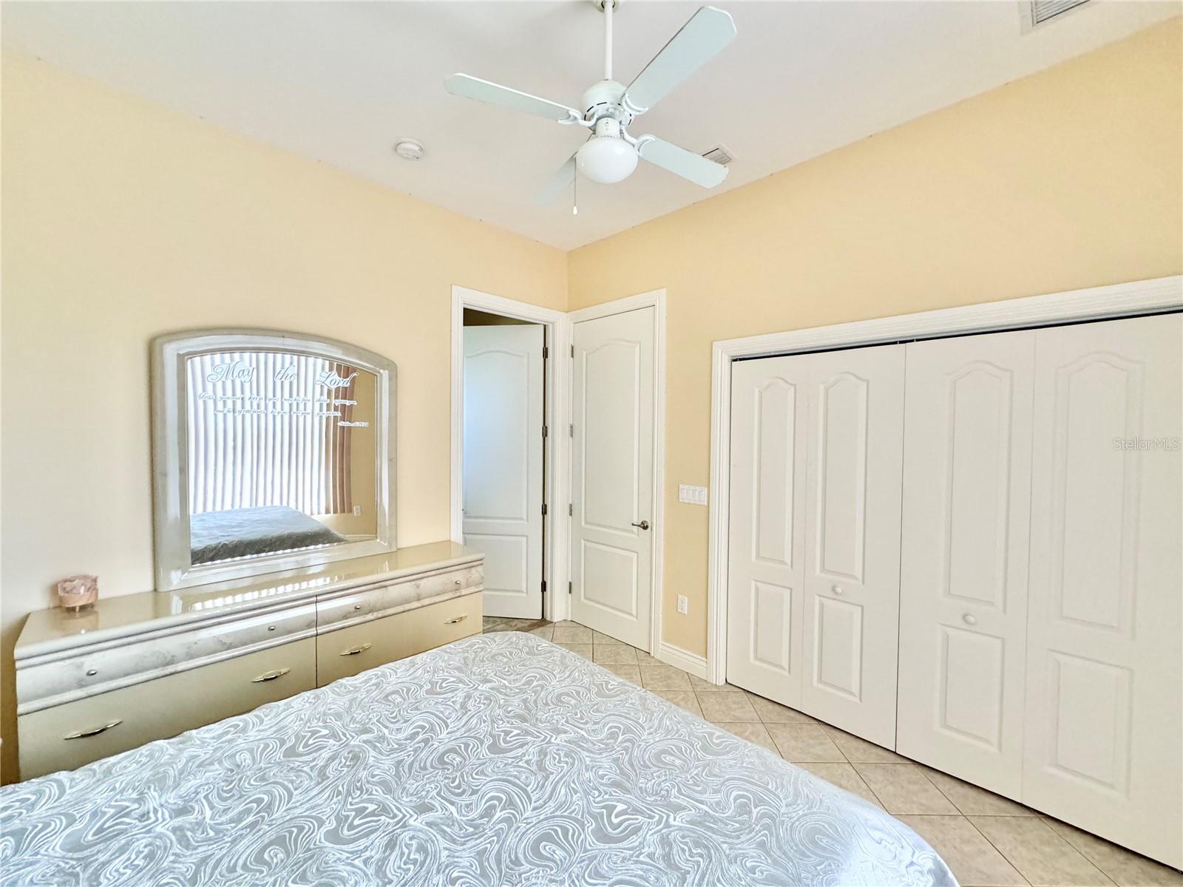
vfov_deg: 85.7
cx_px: 592
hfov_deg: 102.1
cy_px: 444
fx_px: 478
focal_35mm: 14
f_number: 2.2
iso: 320
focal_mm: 2.22
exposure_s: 1/96
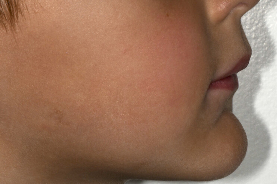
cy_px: 95
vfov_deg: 6.6
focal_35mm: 209
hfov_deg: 9.8
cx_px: 137
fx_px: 1608
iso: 200
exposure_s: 1/200
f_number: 36
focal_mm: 105
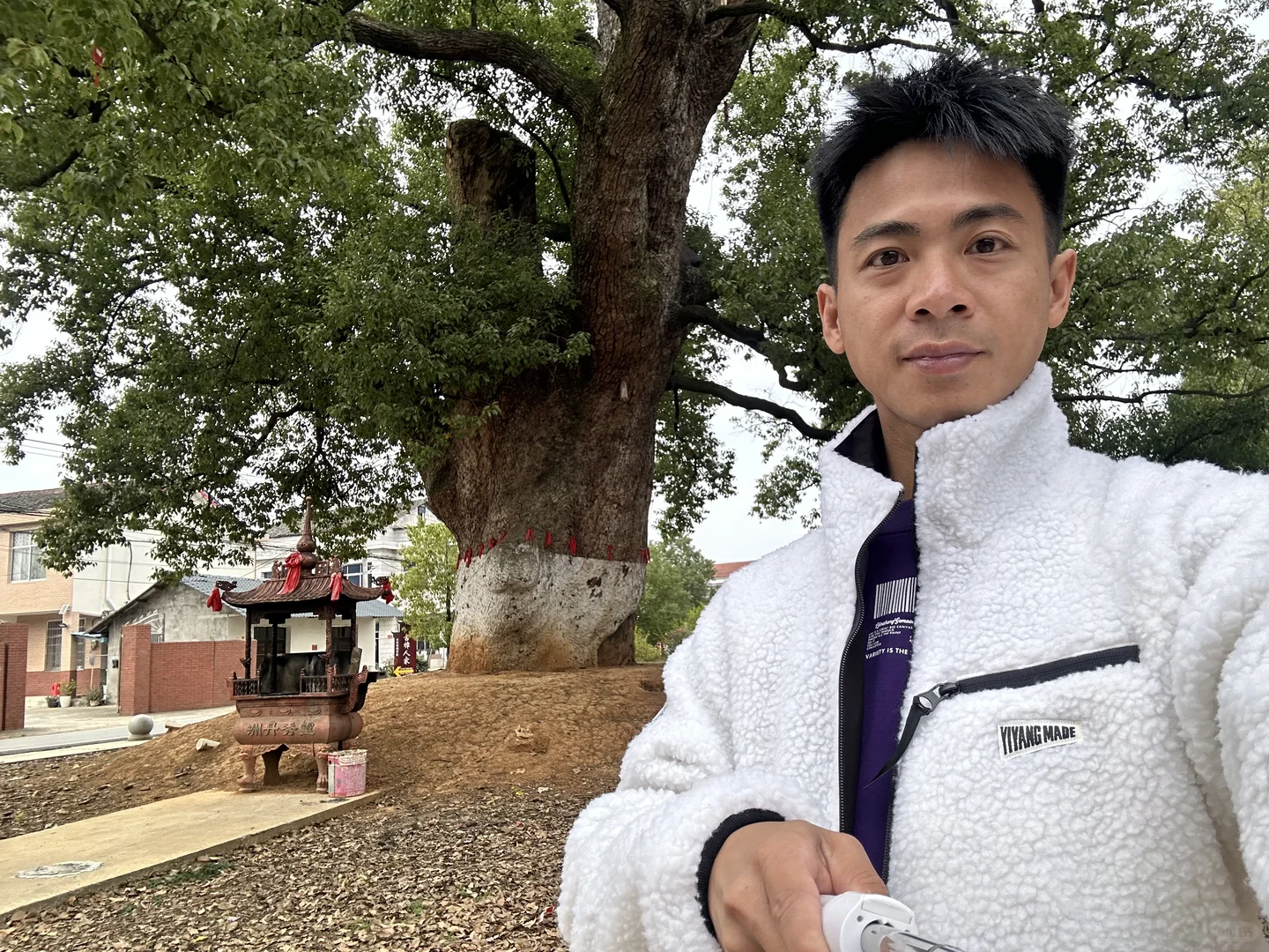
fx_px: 843
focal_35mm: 23
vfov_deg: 58.9
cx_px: 634
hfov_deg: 73.9
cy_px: 476
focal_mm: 2.69
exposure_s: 1/173
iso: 25
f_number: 1.9
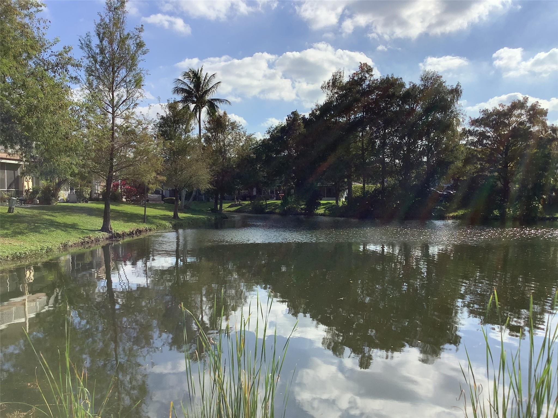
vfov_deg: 45.4
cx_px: 279
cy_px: 209
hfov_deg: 58.4
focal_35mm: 31
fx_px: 500
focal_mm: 3.3
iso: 25
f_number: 2.4
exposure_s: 1/1335
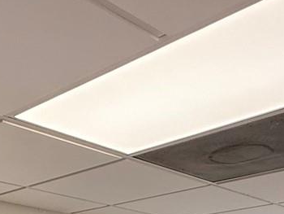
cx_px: 15
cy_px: 401
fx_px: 525
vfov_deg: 17.7
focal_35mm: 64
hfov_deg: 28.7
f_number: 2.2
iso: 125
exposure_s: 1/99
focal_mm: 2.22
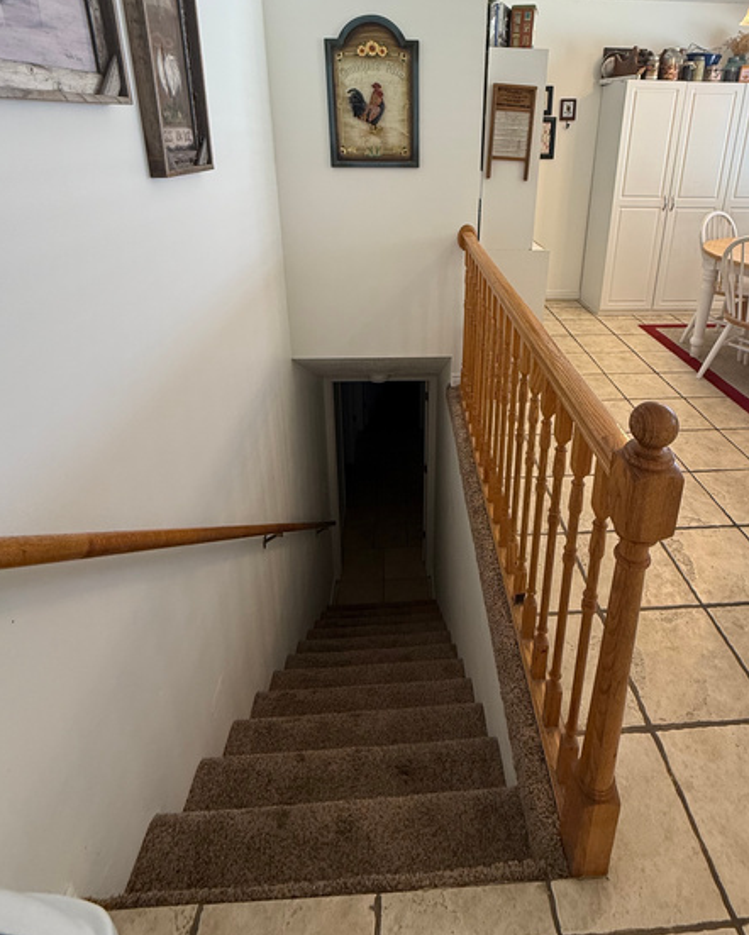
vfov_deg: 80.7
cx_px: 439
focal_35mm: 19
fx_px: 526
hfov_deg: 70.3
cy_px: 317
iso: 125
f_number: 2.2
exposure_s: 1/99
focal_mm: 2.22
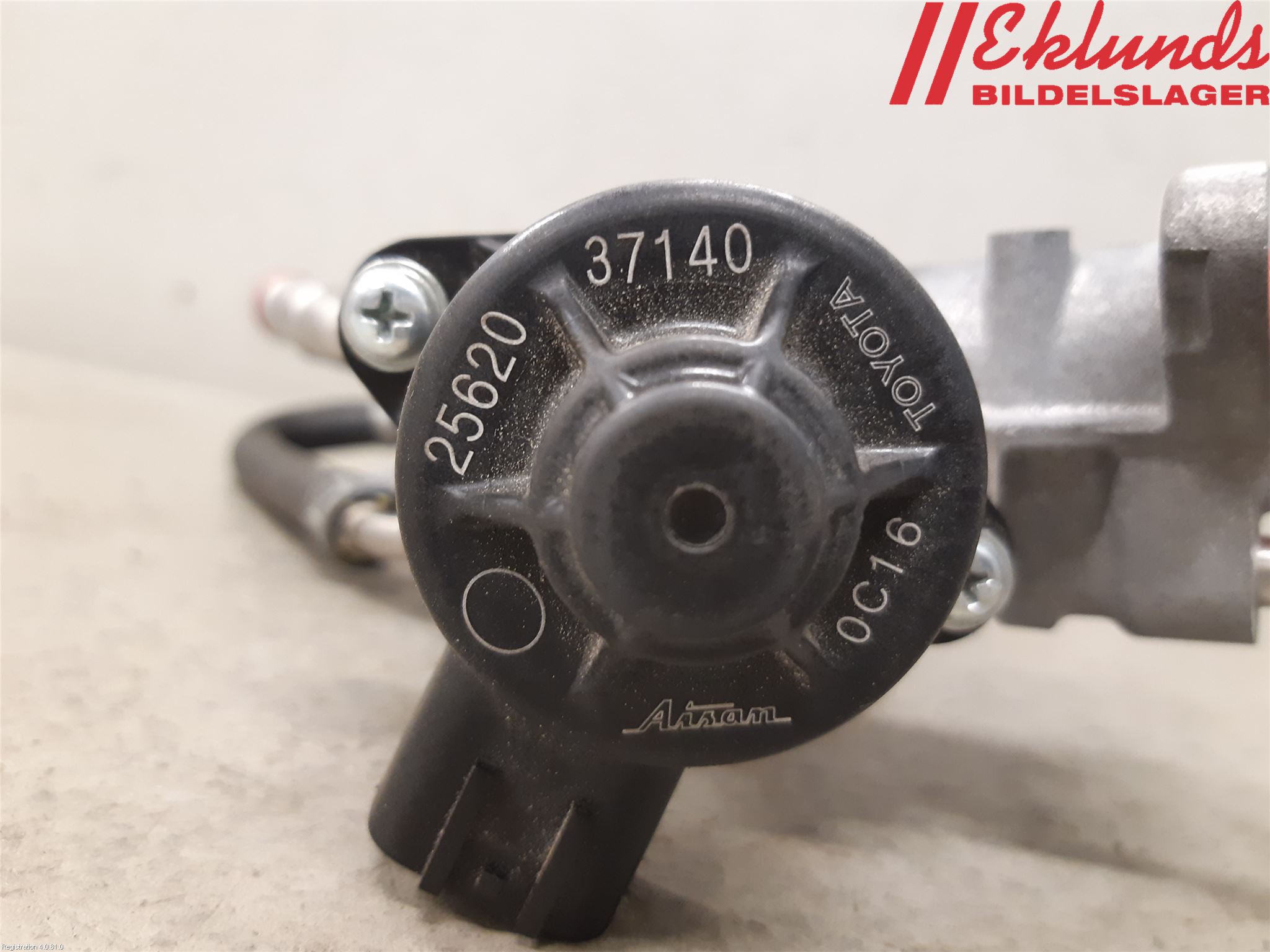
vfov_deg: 53.1
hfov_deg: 67.3
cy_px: 476
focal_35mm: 26
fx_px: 954
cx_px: 635
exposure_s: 1/25
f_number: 1.7
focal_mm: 3.93
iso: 200
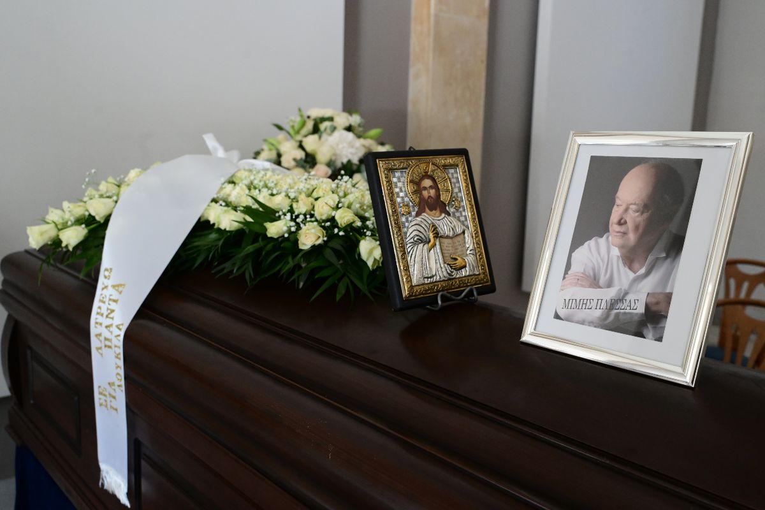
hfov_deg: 56.5
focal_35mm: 34
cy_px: 255
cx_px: 382
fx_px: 712
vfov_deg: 39.4
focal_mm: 33.5
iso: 5000
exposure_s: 1/320
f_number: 6.3
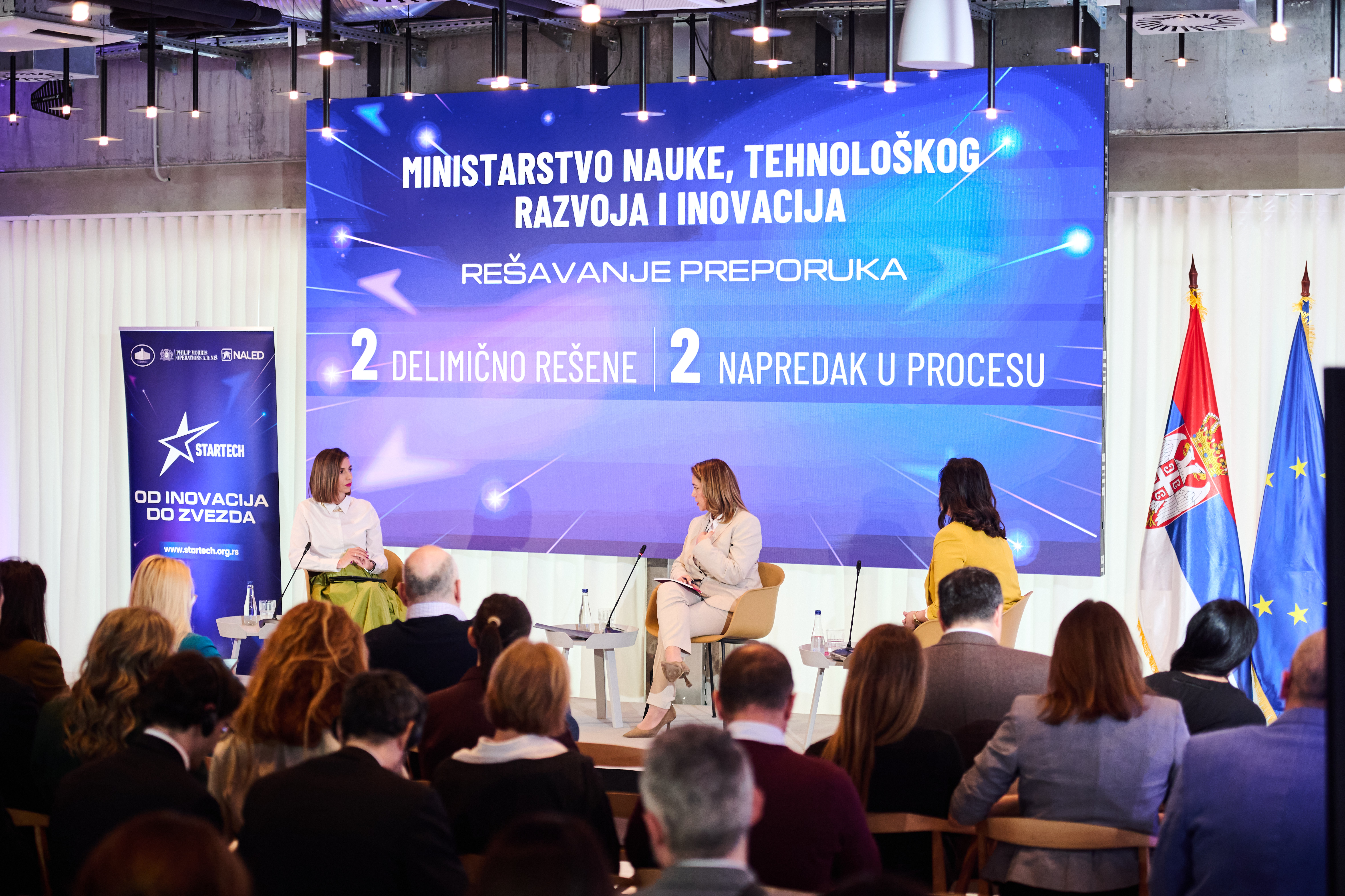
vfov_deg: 19.5
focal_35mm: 70
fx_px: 2615
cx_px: 672
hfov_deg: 28.8
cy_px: 448
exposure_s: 1/200
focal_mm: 70
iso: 2500
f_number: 2.8
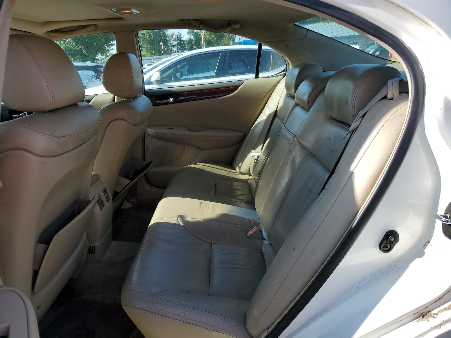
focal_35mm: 26
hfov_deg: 67.3
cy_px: 169
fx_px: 339
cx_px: 226
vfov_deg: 53.1
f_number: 1.5
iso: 50
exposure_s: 1/1250
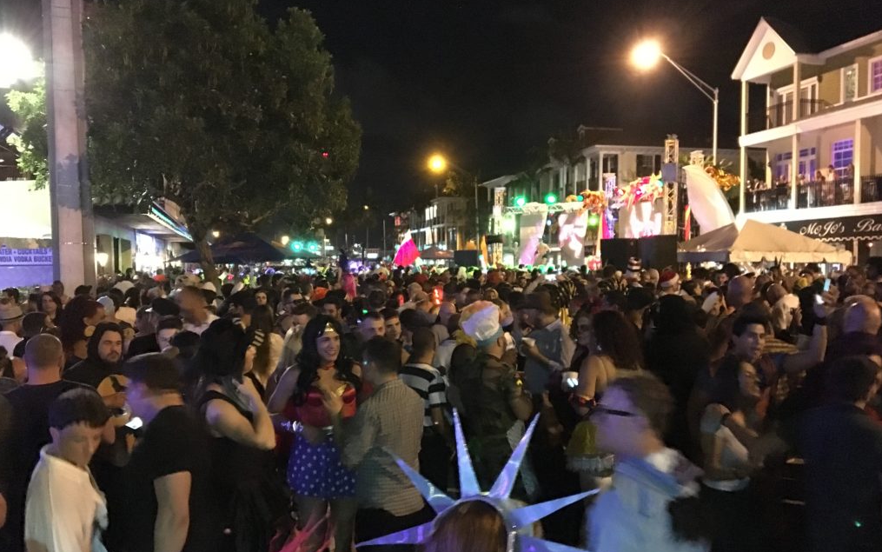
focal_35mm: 31
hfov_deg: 61.2
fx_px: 745
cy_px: 300
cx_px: 442
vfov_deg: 40.6
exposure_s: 1/15
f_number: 2.2
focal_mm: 4.15
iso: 2000
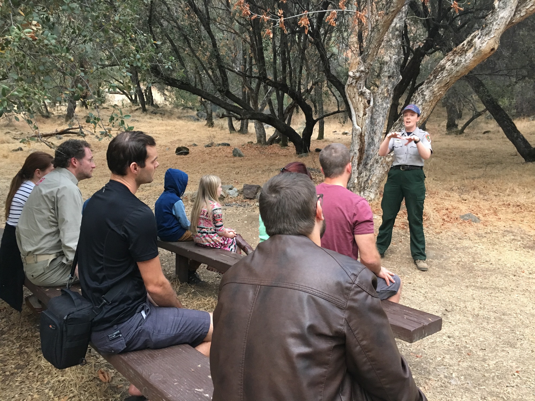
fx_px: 448
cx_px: 268
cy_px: 200
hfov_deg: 61.7
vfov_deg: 48.2
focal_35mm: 29
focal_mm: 4.15
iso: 200
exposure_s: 1/24
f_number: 2.2
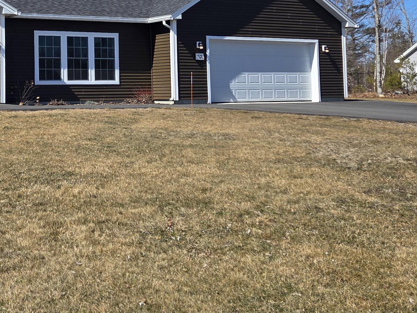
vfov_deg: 24.9
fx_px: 687
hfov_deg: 32.3
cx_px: 50
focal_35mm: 57
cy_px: 36
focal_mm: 5.4
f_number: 1.8
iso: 80
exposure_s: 1/5862
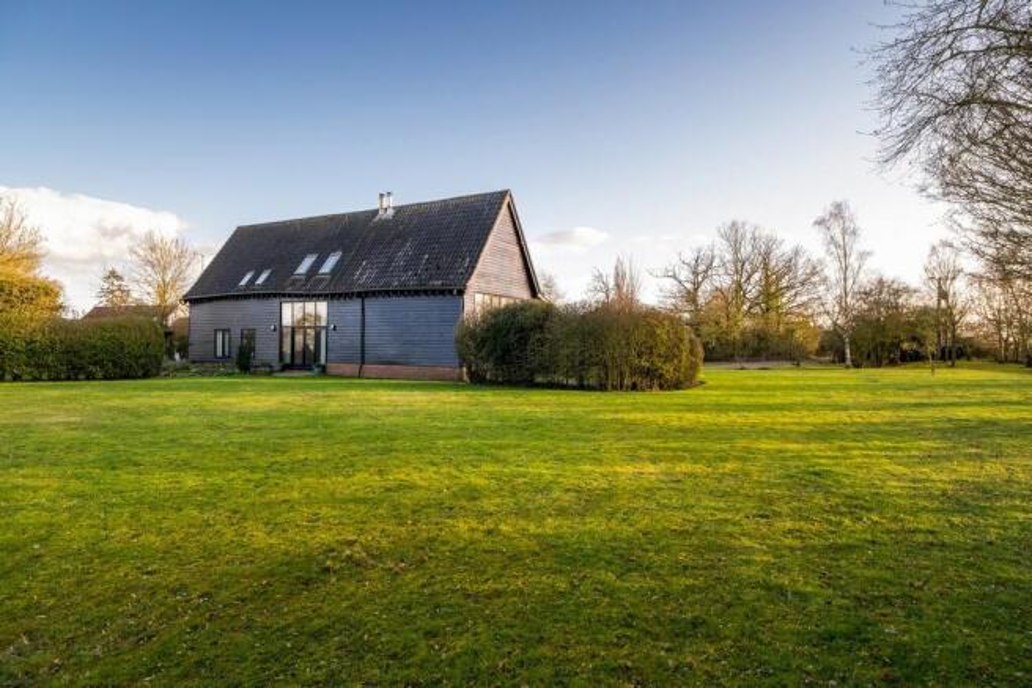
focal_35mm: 18
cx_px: 516
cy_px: 344
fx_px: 516
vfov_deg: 67.4
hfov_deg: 90.0
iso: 160
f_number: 9
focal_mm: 12
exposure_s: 1/40
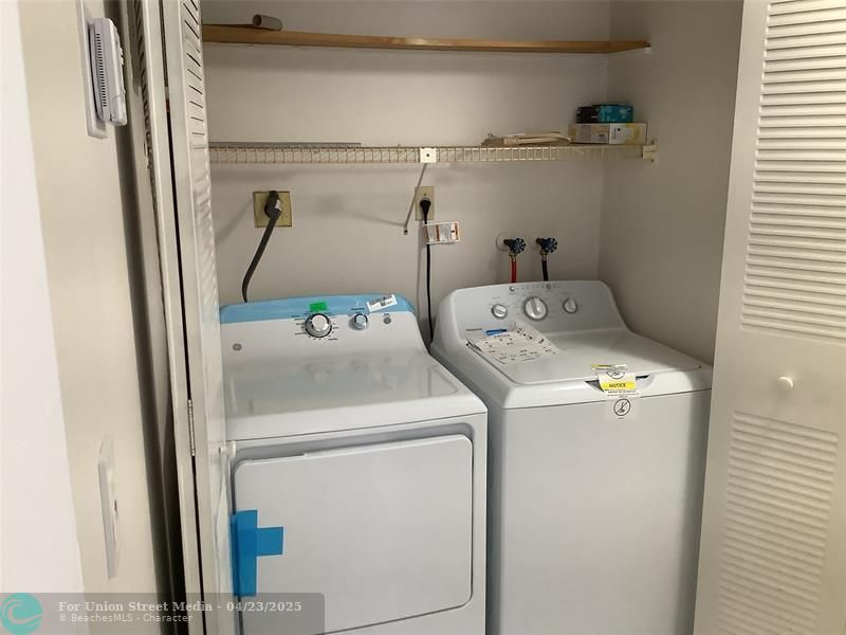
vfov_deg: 45.4
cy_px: 318
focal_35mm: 31
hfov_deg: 58.4
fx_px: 758
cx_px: 423
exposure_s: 1/50
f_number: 2.4
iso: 250
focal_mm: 3.3
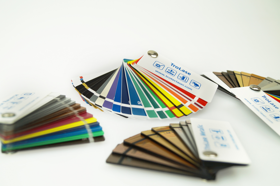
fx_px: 350
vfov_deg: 29.8
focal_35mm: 45
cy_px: 93
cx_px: 140
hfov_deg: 43.6
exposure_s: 1/200
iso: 100
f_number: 5
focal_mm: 30
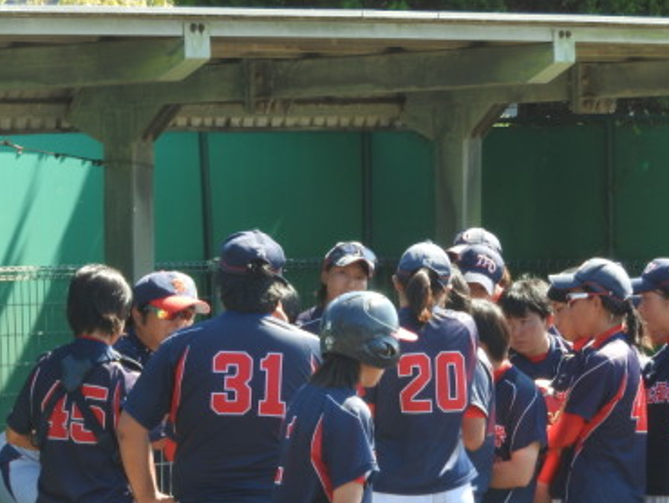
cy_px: 405
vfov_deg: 4.6
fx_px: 6266
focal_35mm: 324
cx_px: 394
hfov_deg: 6.1
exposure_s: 1/100
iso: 100
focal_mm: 35.8
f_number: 5.3
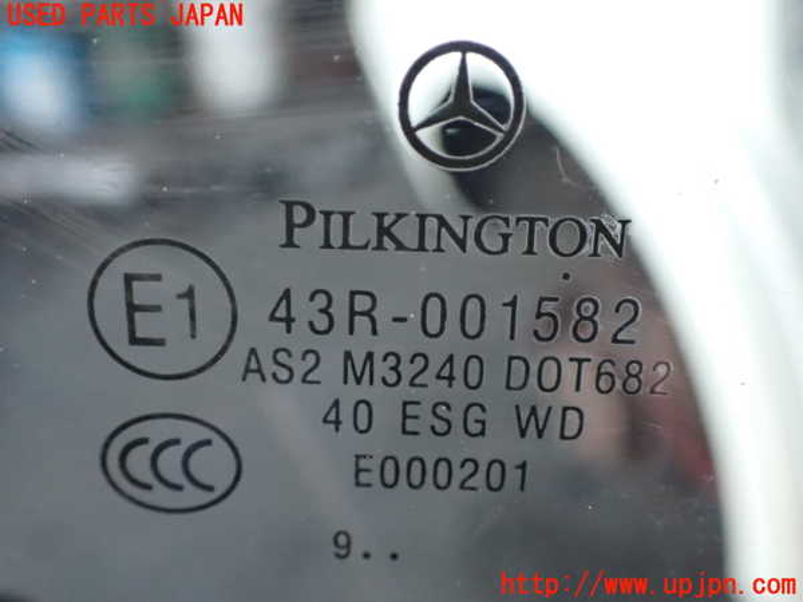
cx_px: 402
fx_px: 881
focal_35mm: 38
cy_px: 301
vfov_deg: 37.7
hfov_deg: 49.0
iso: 1250
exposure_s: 1/40
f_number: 2.7
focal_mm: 6.83
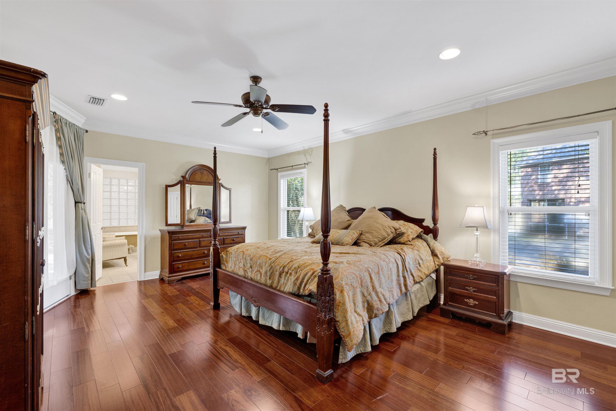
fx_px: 265
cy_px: 206
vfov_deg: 75.5
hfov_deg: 98.5
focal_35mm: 16
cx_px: 308
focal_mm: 15.5
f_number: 11
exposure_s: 1/4
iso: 400
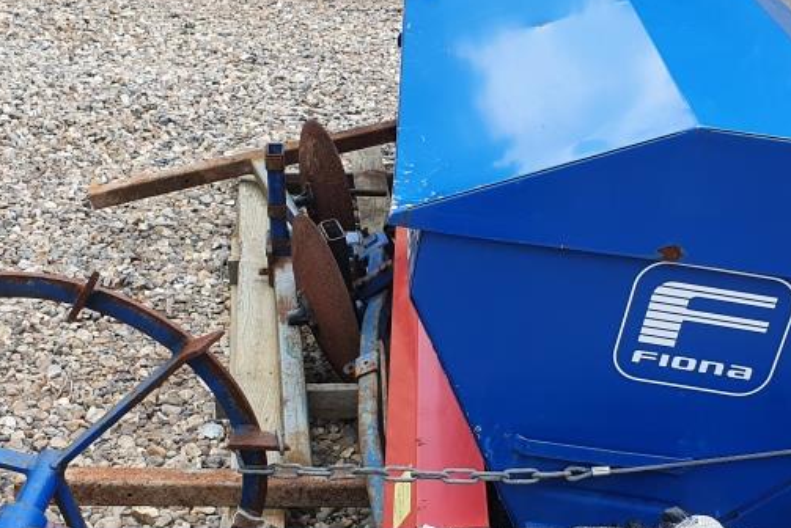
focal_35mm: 55
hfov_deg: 36.2
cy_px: 335
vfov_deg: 24.6
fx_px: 1209
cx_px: 443
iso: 50
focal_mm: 4.32
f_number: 2.4
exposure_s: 1/522
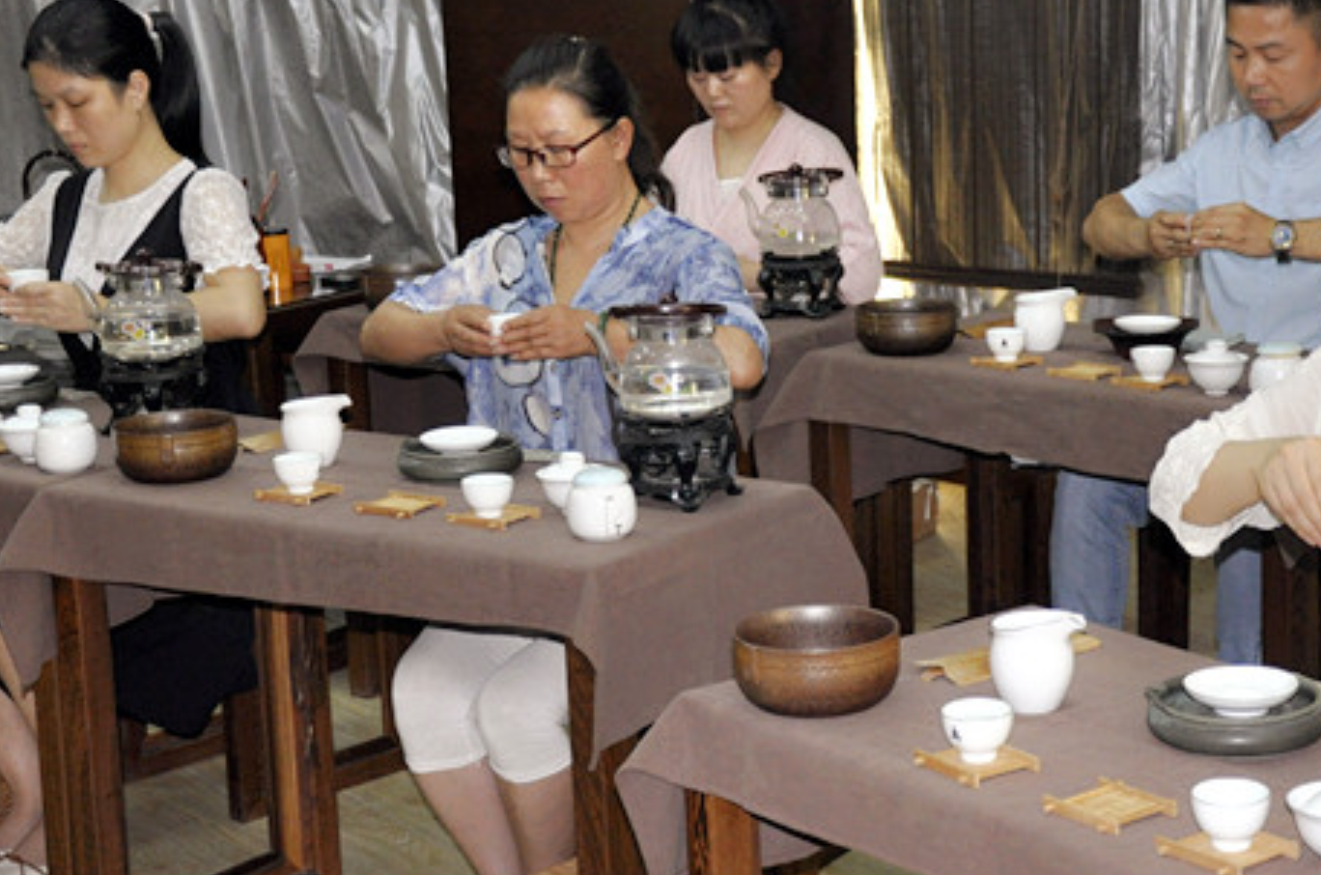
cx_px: 829
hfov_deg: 25.6
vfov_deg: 17.2
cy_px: 430
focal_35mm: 79
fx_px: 2893
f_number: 4.2
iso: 800
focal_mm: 30
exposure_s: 1/60
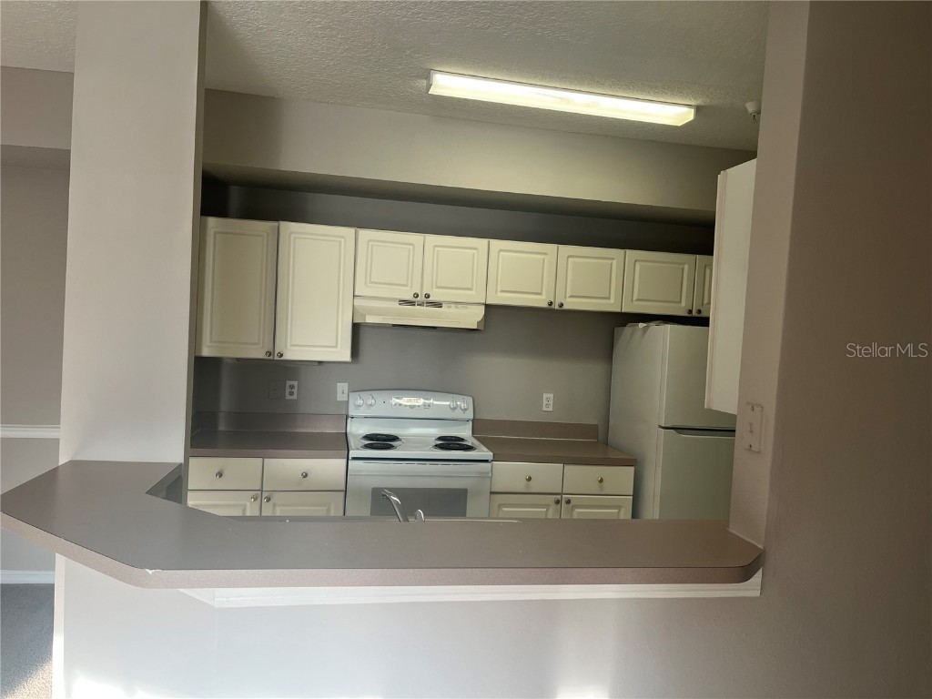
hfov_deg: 67.3
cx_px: 466
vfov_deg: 53.1
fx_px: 700
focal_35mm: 26
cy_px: 350
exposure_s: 1/120
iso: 40
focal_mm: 5.1
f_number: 1.6
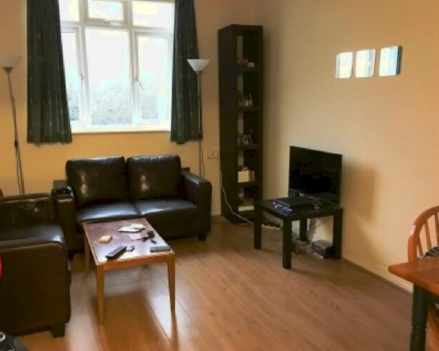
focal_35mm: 32
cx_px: 211
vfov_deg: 45.8
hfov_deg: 55.7
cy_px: 183
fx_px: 416
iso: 250
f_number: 2.2
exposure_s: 1/17
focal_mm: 4.15
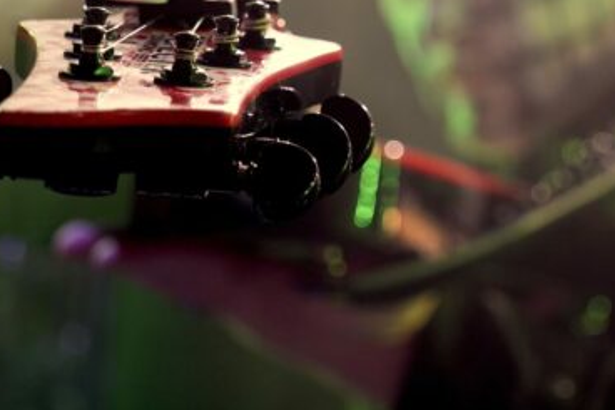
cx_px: 491
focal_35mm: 144
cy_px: 40
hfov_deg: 14.2
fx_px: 2459
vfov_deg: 9.5
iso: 640
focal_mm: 46
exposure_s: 1/80
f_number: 4.5
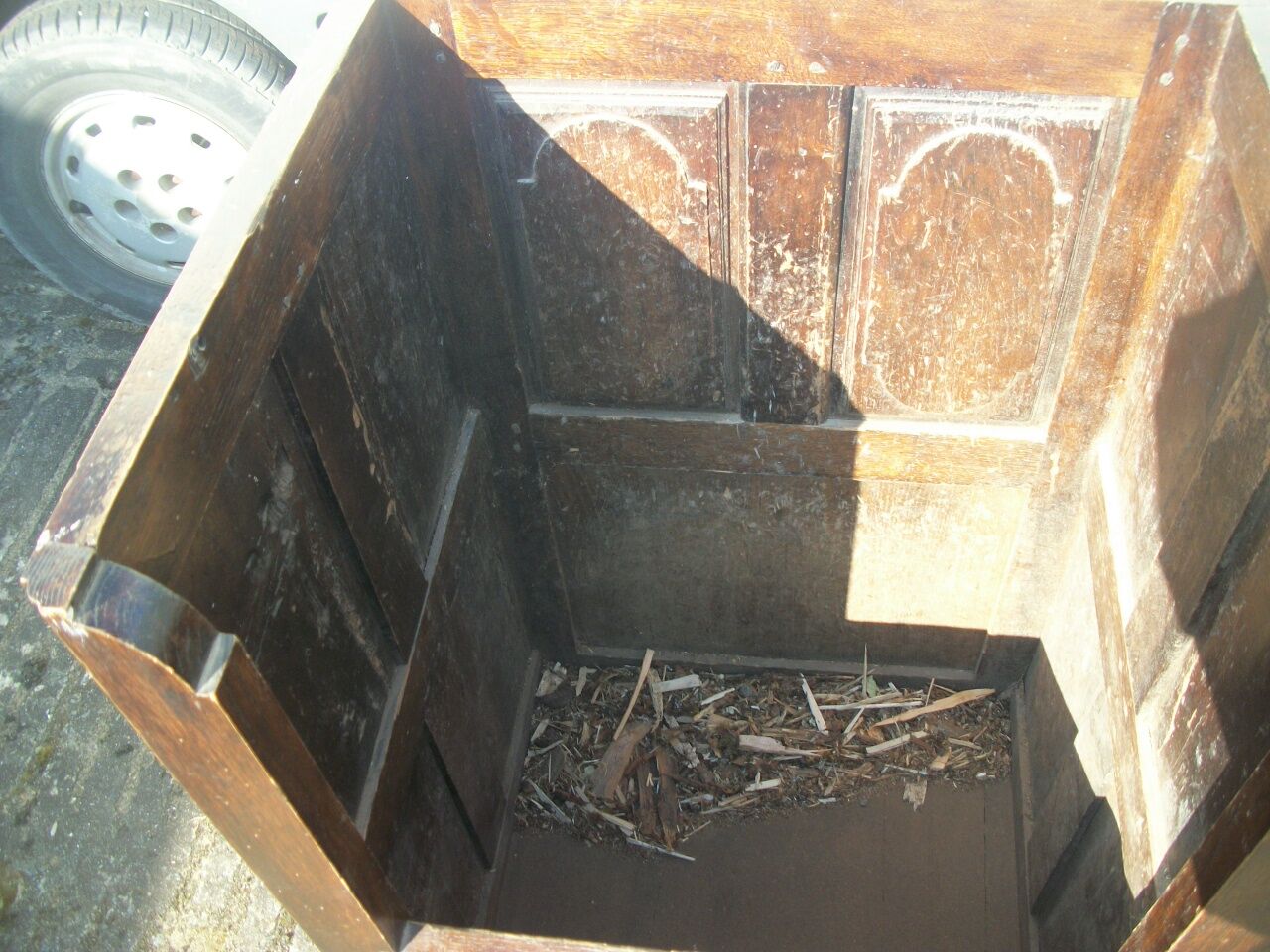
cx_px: 635
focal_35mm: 32
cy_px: 476
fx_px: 1174
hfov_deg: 56.8
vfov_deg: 44.2
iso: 80
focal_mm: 5.7
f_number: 2.9
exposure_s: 1/160
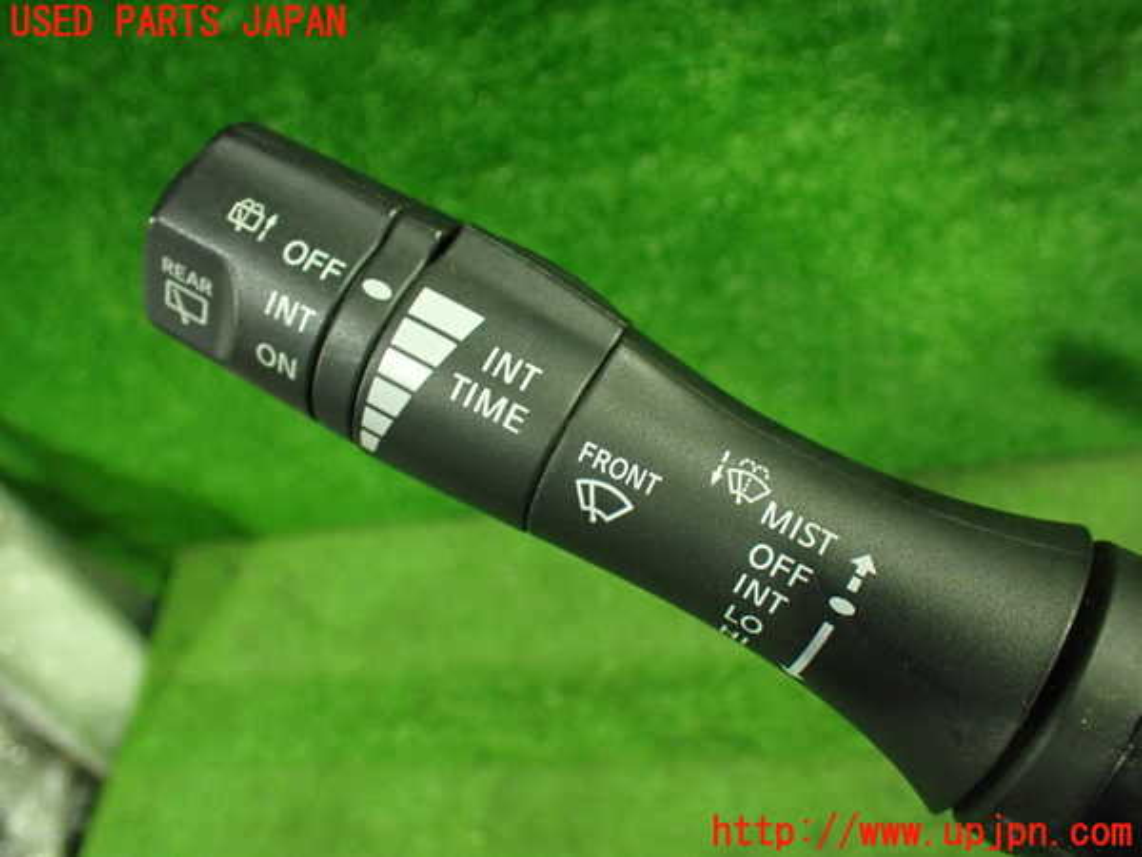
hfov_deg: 60.0
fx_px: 990
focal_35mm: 30
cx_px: 571
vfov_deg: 46.8
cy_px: 428
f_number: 2.3
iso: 800
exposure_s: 1/30
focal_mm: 5.4
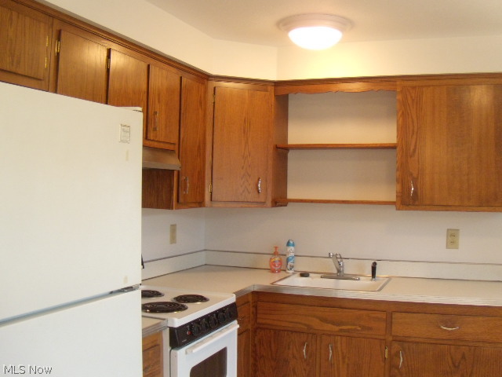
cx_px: 251
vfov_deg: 39.7
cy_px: 188
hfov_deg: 51.4
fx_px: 522
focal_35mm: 36
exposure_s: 1/50
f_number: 3.6
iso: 400
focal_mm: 6.4
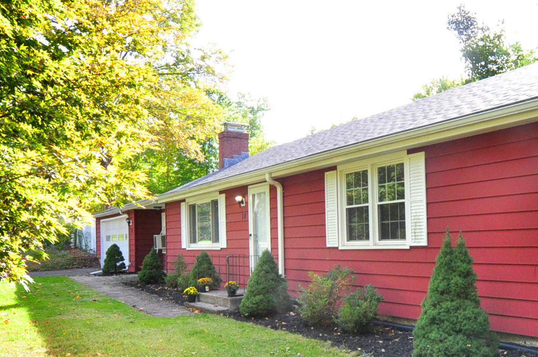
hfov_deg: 52.1
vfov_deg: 37.5
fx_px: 523
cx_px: 404
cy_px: 223
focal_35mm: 35
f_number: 8
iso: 1000
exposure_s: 1/160
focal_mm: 11
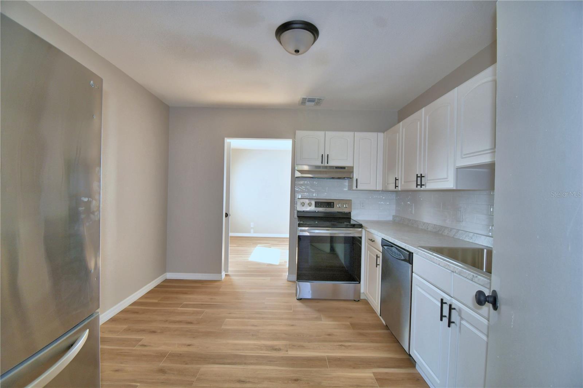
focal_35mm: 15
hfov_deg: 100.4
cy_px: 194
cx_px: 292
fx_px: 243
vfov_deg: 77.3
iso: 200
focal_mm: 10
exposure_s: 1/30
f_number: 4.5
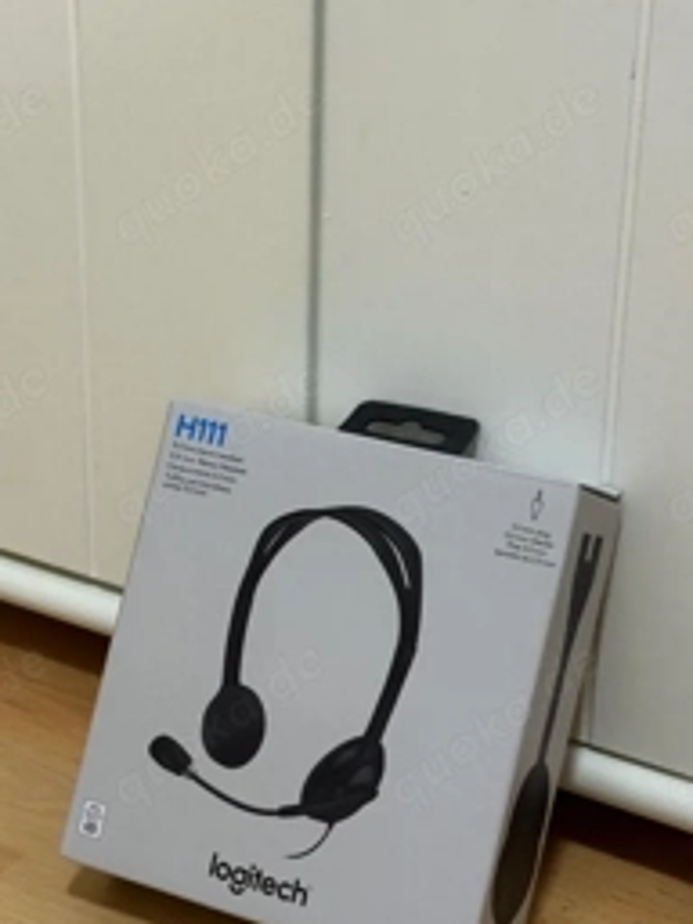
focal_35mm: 75
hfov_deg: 19.6
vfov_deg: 26.0
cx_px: 296
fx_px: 2002
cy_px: 484
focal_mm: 6.76
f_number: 1.78
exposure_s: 1/40
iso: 500
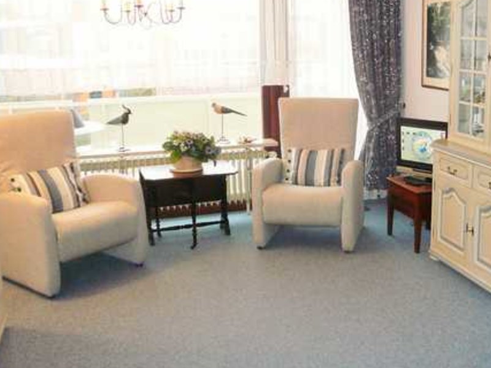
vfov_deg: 34.3
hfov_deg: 43.6
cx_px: 358
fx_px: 596
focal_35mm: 42
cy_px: 169
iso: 160
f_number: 2.8
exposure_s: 1/30
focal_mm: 4.6
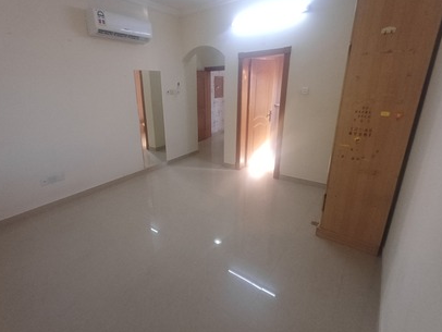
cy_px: 166
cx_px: 201
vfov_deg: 71.7
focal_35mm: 18
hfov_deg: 87.5
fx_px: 230
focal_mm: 1.64
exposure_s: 1/50
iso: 200
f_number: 2.2
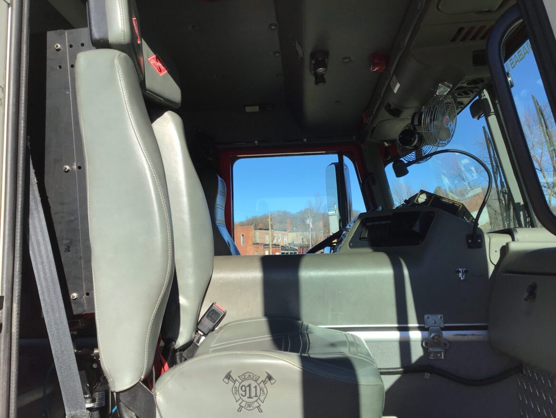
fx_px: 498
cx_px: 278
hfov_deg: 58.3
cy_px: 209
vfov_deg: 45.5
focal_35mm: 31
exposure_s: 1/905
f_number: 2.4
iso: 25
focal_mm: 3.3
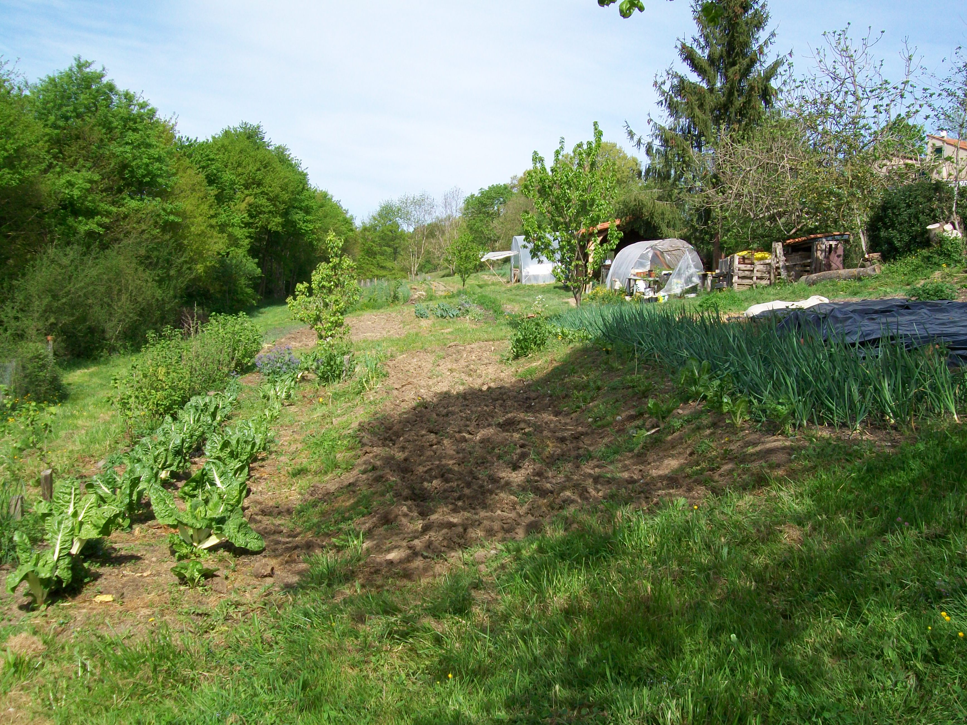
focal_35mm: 36
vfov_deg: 39.7
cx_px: 484
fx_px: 1006
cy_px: 362
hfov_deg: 51.4
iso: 64
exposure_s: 1/320
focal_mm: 6
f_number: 4.8
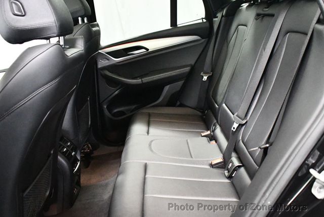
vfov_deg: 36.9
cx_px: 162
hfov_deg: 53.1
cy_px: 108
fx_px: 324
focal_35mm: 36
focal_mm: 18
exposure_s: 1/60
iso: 11400
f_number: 3.5
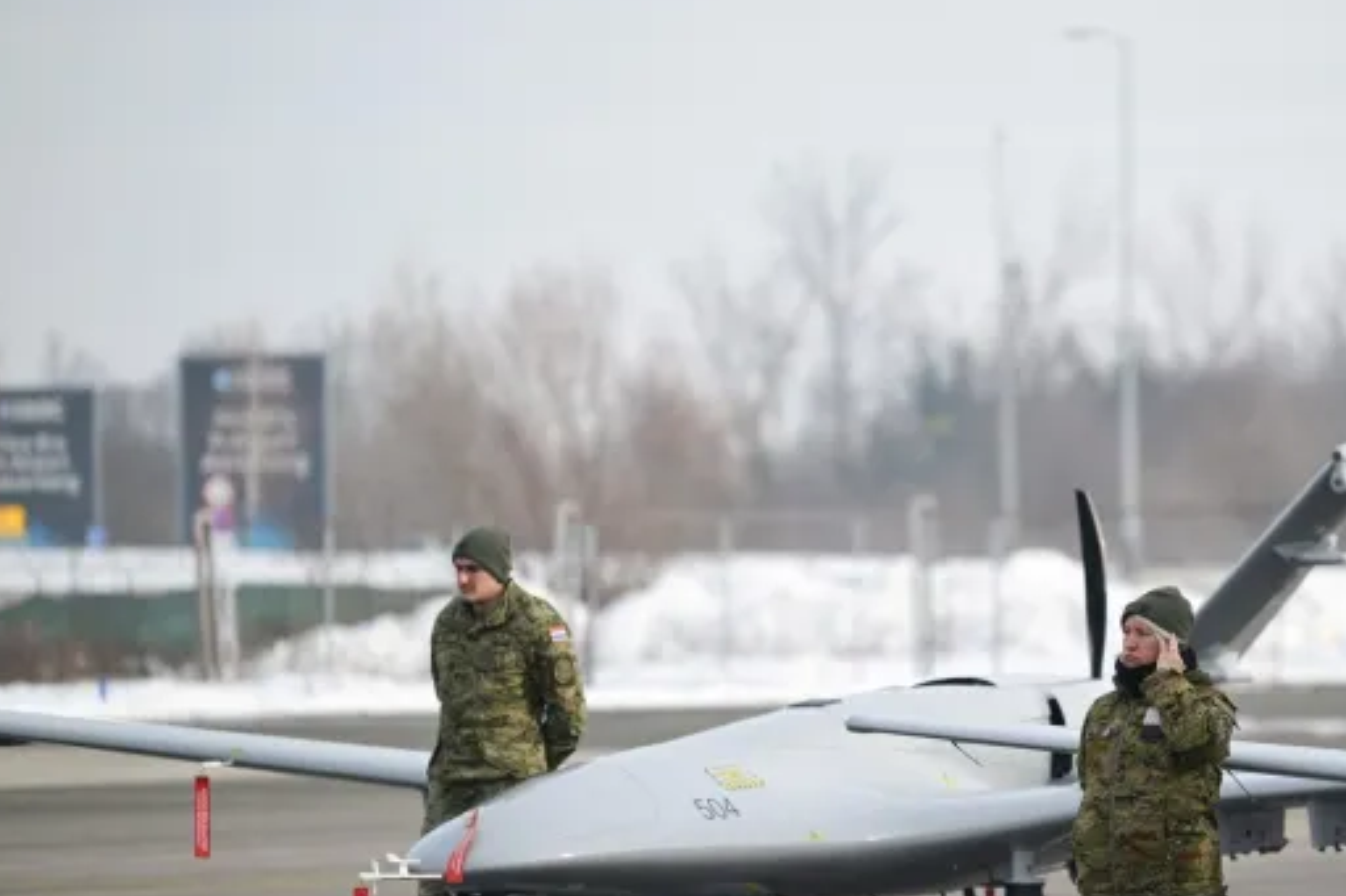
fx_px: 11100
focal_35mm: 297
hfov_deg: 6.9
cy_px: 582
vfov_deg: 4.6
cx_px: 978
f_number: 2.8
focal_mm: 200
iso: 200
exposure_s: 1/2500
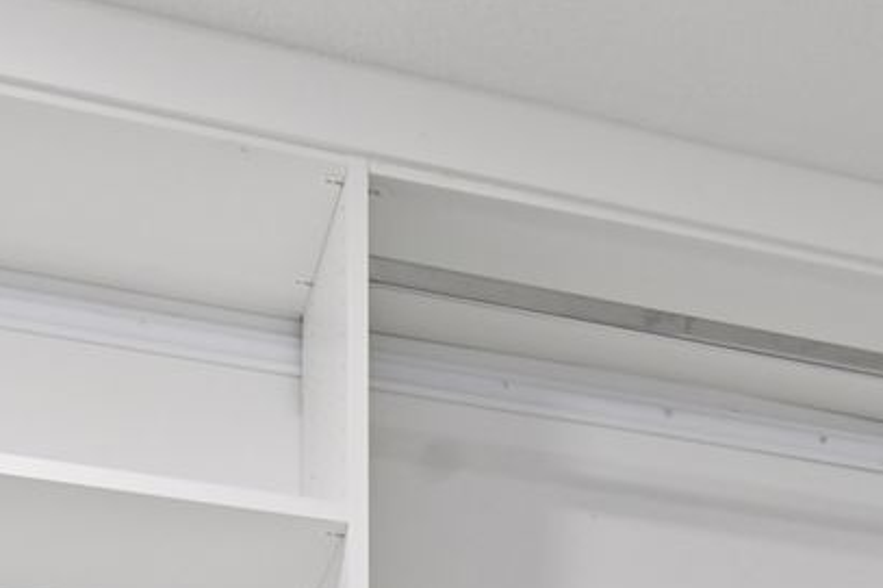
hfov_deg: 23.1
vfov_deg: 13.0
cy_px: 1313
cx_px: 848
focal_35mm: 85
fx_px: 2084
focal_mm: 18
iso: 640
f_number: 8
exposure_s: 1/20
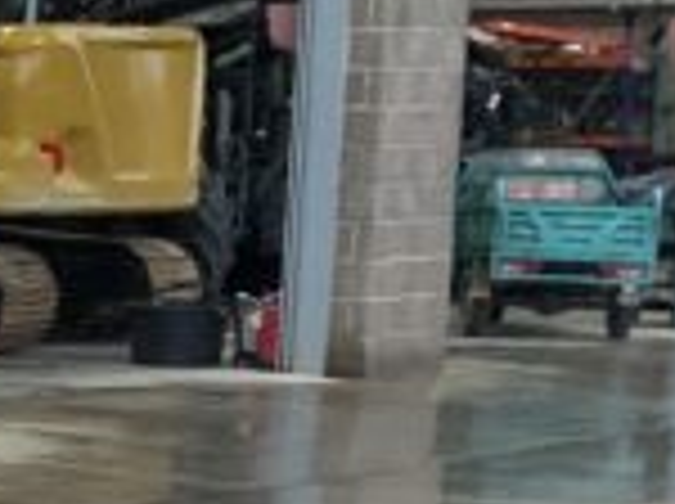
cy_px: 666
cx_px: -1436
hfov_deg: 8.3
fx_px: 3855
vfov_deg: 7.4
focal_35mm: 198
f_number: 1.8
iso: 64
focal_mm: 3
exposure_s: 1/77
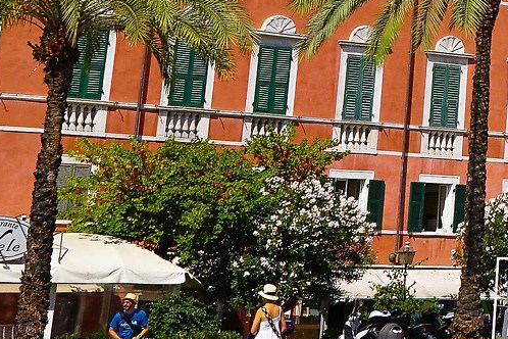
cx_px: 900
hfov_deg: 13.7
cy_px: -291
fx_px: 1905
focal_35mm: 135
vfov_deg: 9.6
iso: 100
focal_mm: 28
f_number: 8
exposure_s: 1/800
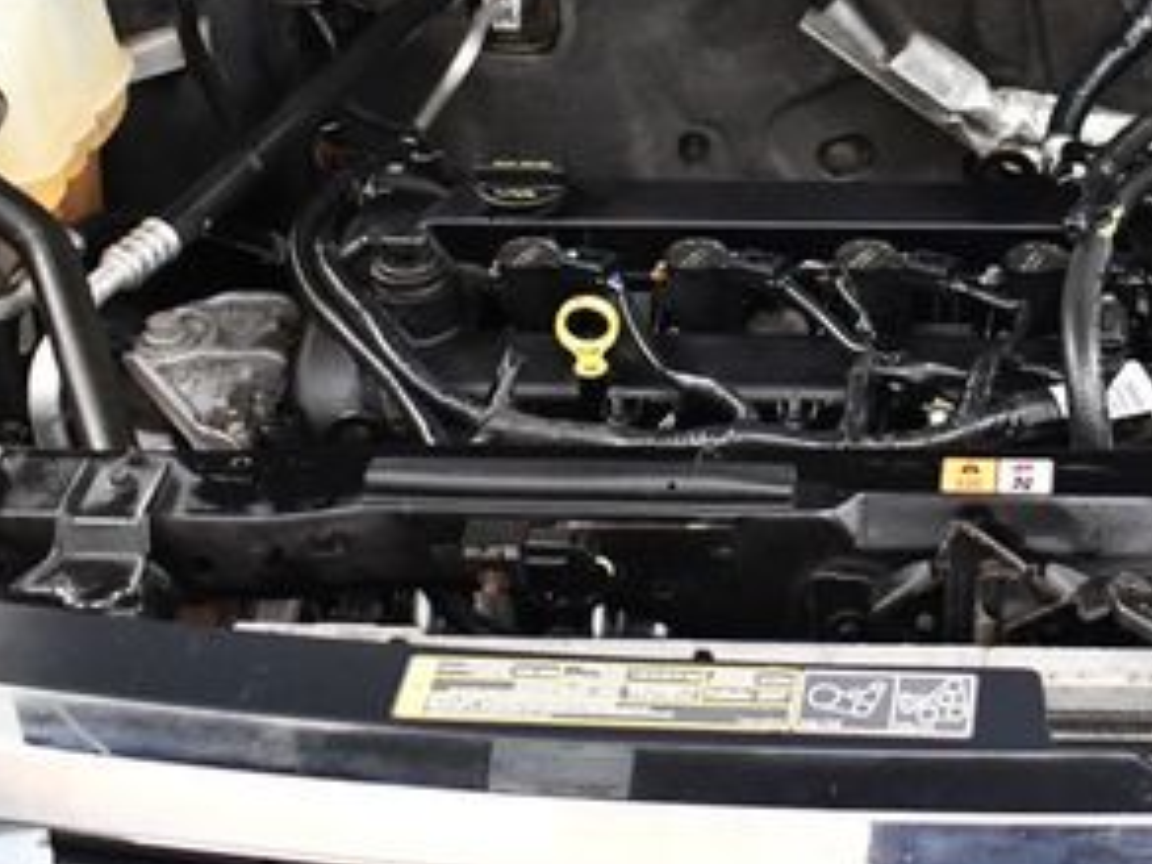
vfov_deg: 19.3
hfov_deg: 24.8
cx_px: 1057
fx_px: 2529
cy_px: 292
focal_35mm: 76
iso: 2800
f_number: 3.5
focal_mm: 18
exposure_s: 1/125
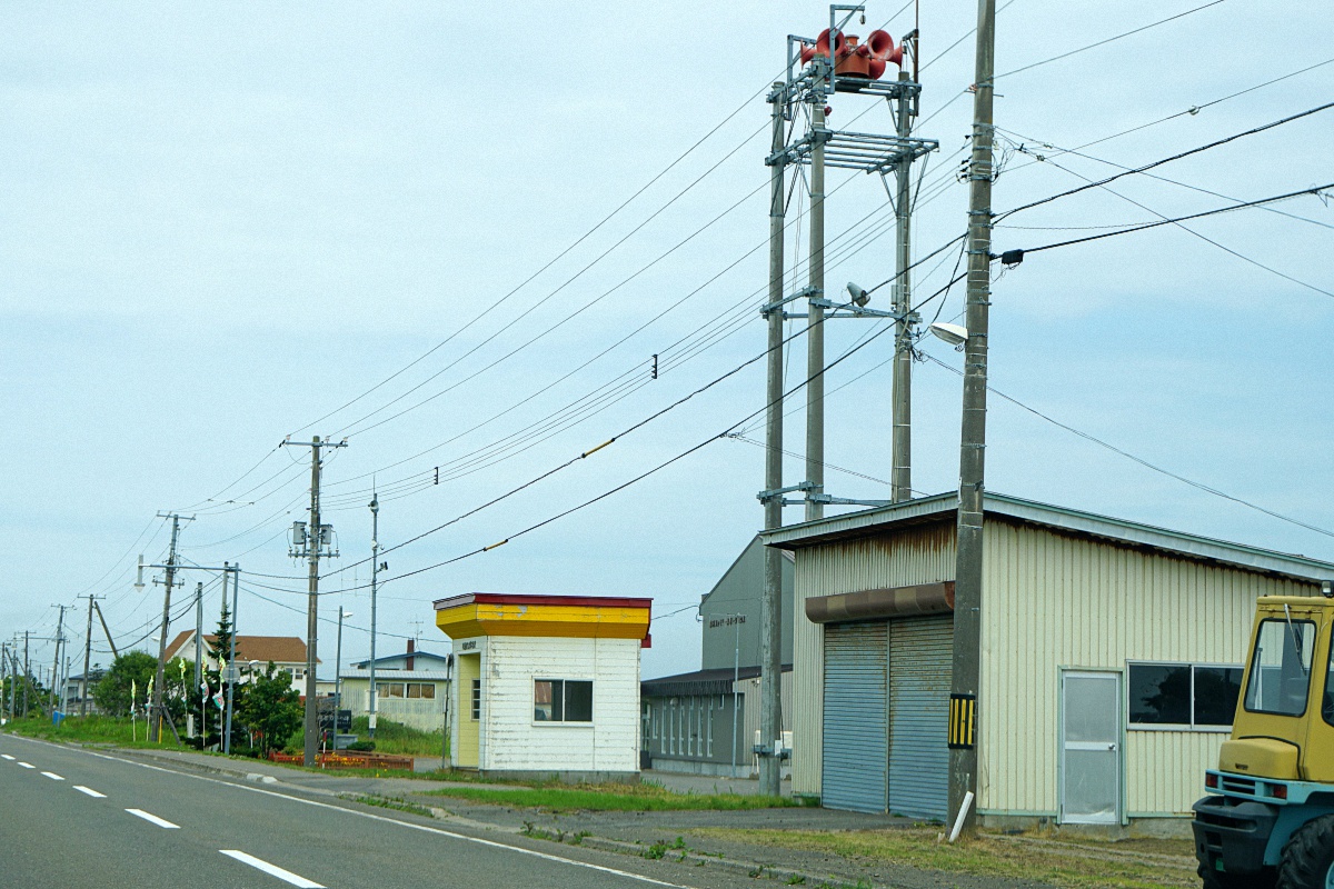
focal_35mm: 72
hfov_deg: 28.1
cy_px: 444
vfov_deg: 18.9
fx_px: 2668
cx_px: 667
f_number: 5
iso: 100
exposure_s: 1/800
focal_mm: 48
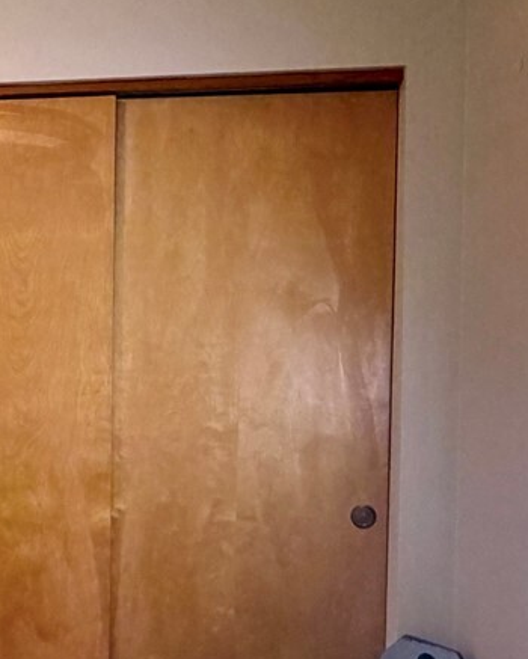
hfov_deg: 28.2
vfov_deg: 37.3
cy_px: 365
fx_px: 976
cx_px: -12
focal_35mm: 50
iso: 320
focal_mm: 2.22
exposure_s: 1/120
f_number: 2.2
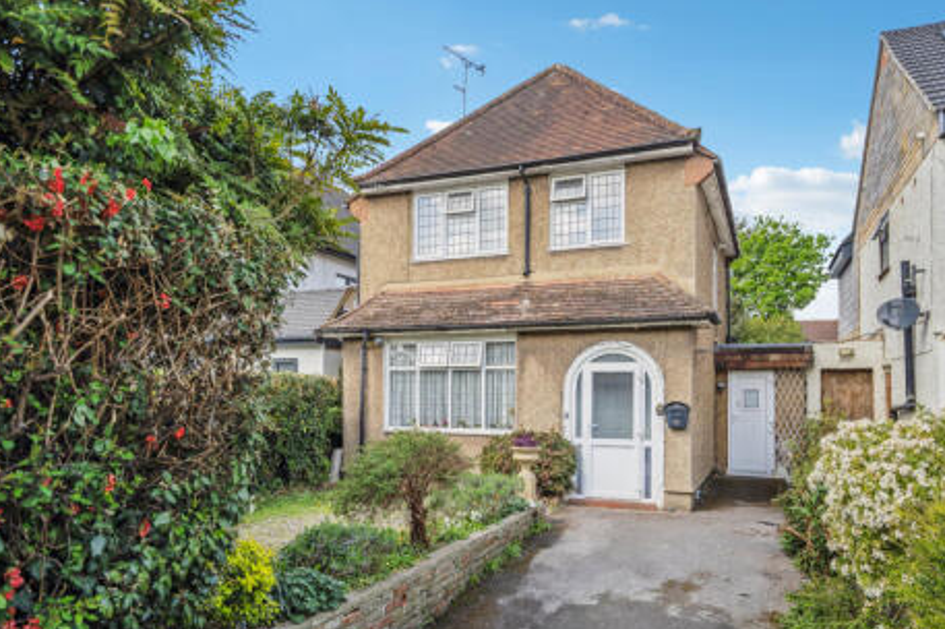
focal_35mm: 25
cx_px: 482
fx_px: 656
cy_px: 322
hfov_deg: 71.5
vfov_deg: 51.2
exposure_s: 1/1000
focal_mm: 24
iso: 640
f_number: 5.6
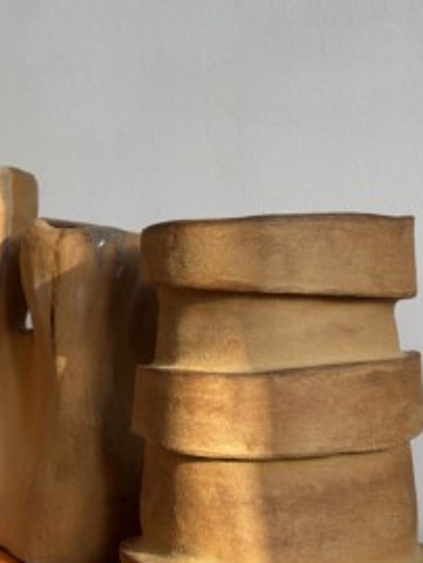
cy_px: 319
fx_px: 1026
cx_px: 194
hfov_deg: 23.3
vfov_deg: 30.7
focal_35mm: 63
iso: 80
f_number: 1.78
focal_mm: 6.86
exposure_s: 1/79
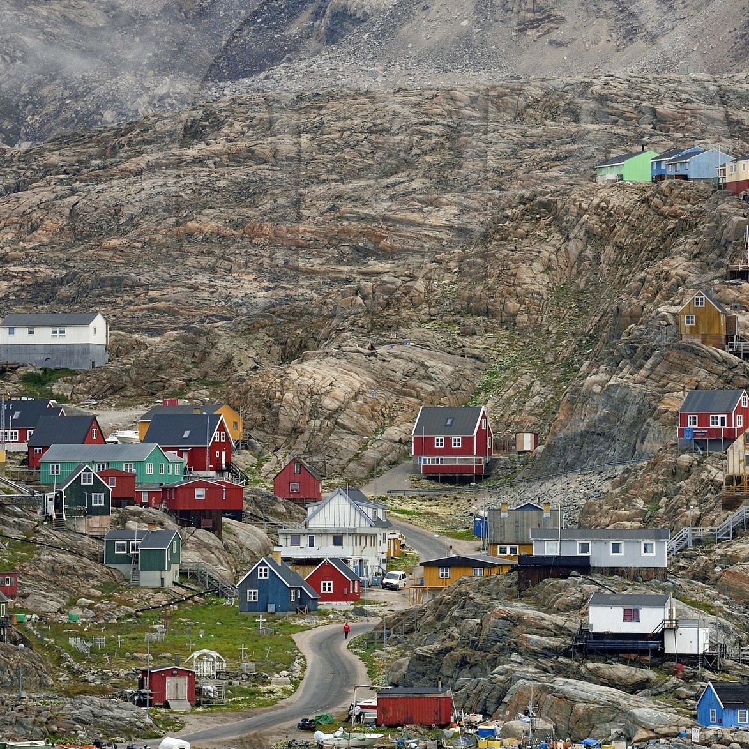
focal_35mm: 261
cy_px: 201
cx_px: 439
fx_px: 6389
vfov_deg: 6.7
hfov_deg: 6.7
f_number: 9
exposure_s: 1/320
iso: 400
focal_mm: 150
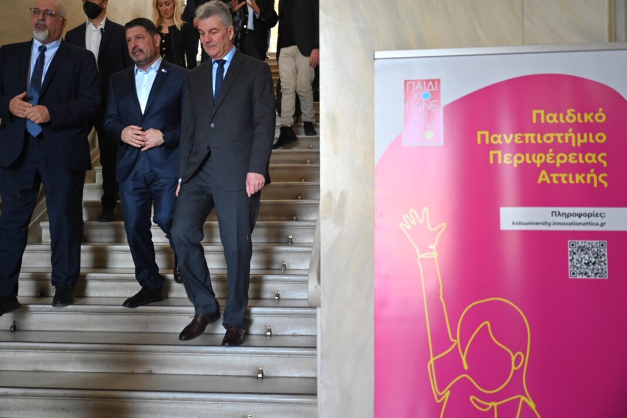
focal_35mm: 34
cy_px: 209
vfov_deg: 38.9
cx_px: 314
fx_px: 592
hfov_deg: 55.8
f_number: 2.8
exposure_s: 1/125
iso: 560
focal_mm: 34
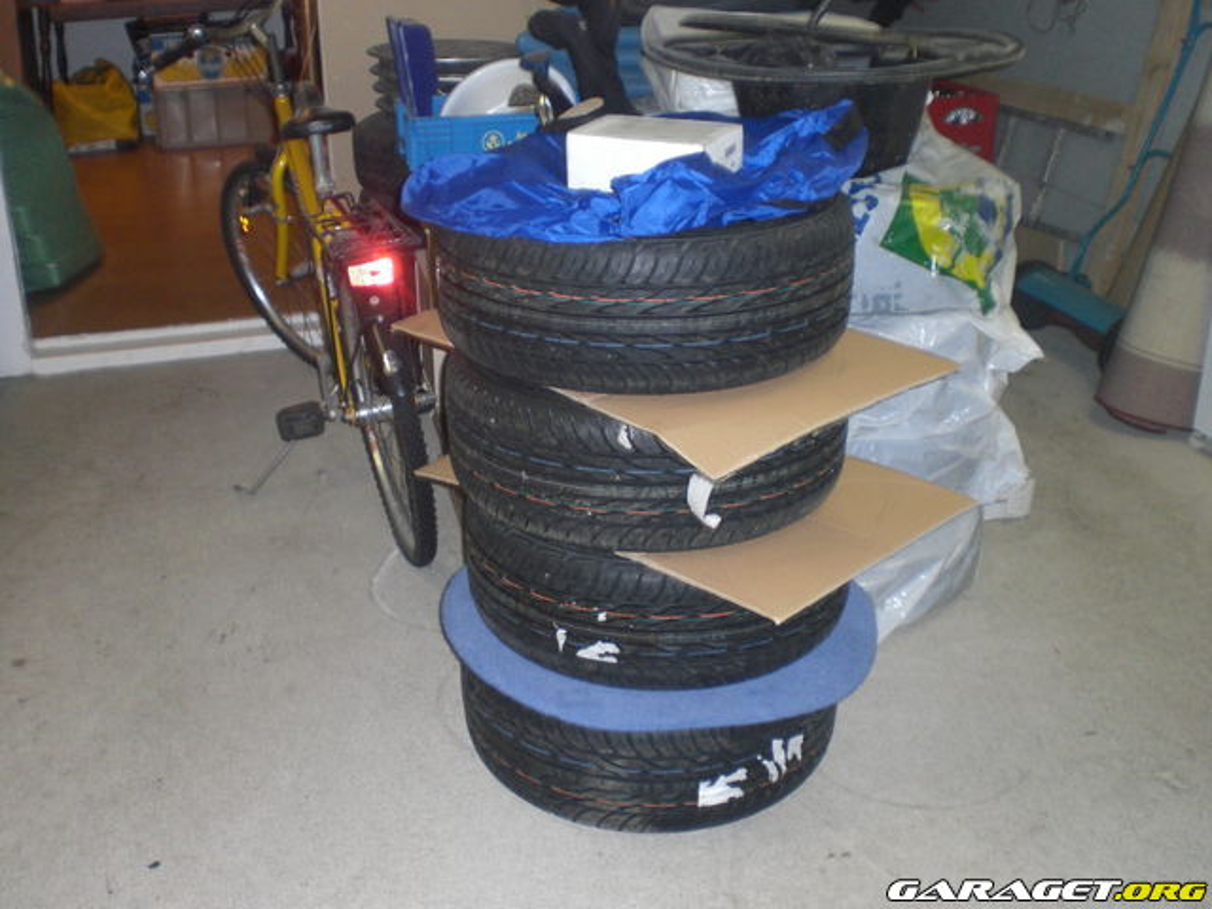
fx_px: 1330
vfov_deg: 37.7
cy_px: 454
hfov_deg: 49.0
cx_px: 606
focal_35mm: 38
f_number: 3.1
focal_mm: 6.3
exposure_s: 1/60
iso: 200
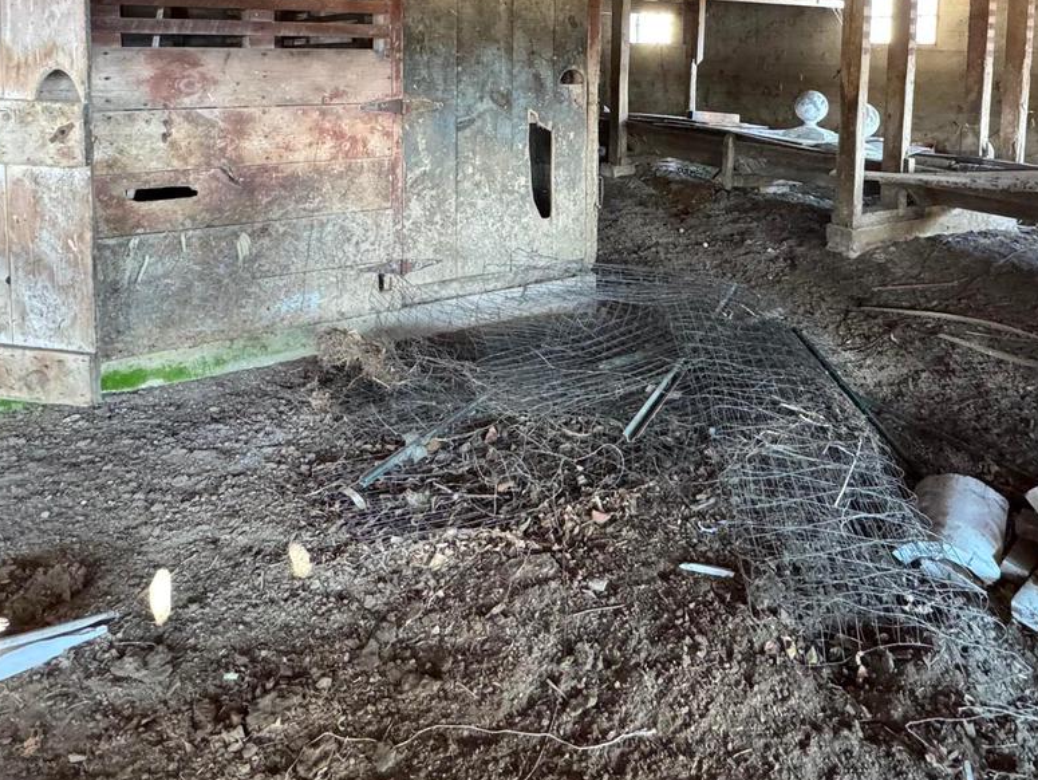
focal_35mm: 26
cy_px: 107
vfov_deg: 48.6
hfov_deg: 67.2
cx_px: 561
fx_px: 780
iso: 640
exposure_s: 1/60
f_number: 2.2
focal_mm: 2.22
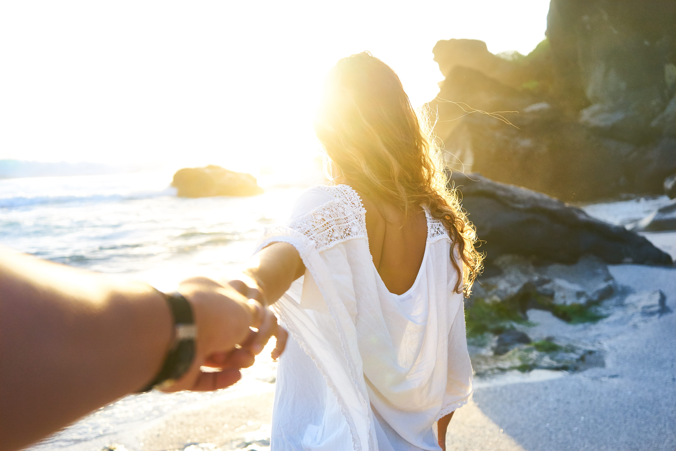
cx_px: 338
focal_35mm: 36
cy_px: 226
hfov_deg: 53.1
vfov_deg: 36.9
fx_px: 676
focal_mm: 36
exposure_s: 1/2000
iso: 1600
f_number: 4
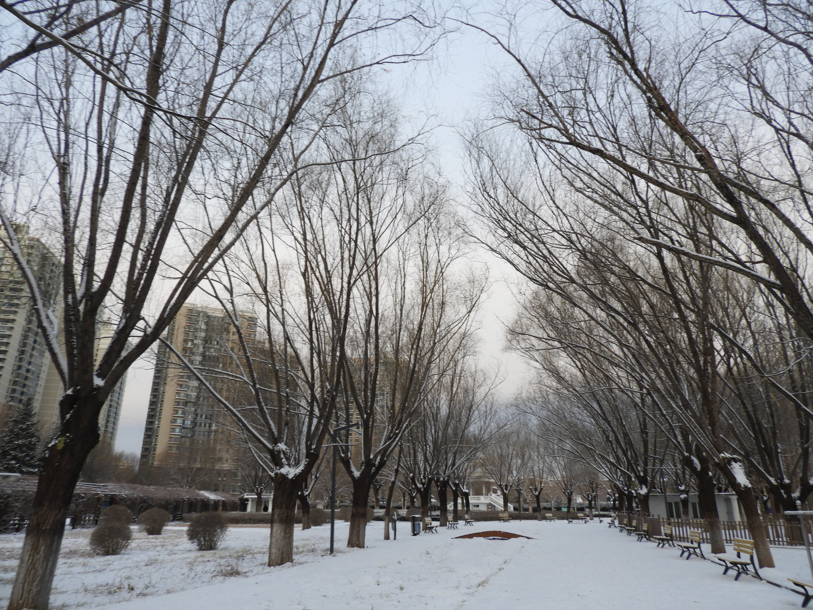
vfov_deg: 56.8
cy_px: 305
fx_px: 564
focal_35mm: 24
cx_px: 406
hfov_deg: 71.6
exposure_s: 1/80
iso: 100
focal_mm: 4.3
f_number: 3.3
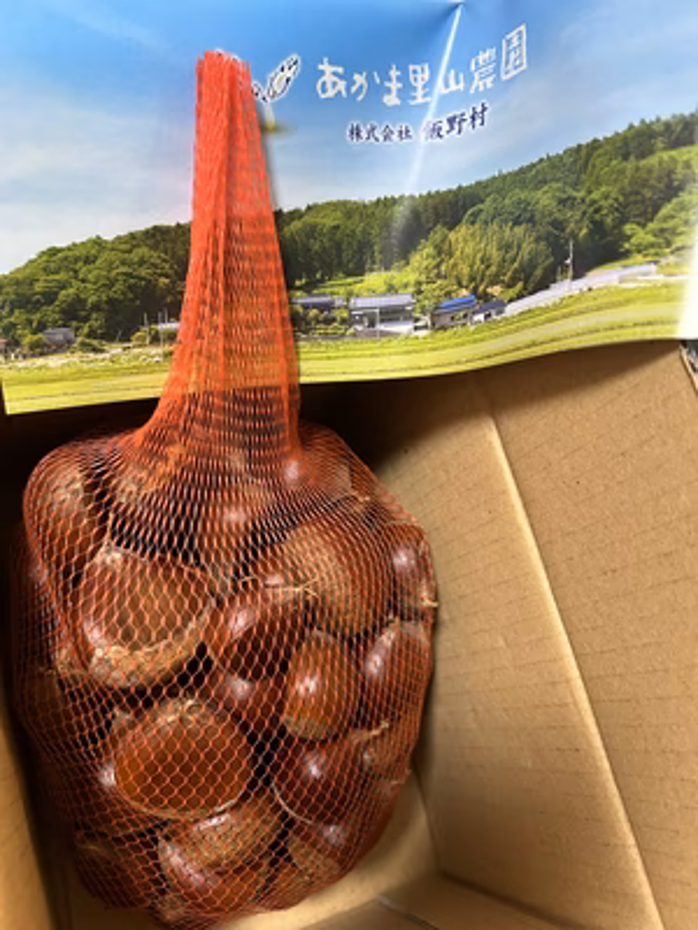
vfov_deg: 67.3
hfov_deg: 53.1
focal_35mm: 26
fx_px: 699
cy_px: 465
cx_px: 349
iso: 250
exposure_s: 1/50
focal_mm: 5.7
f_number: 1.5
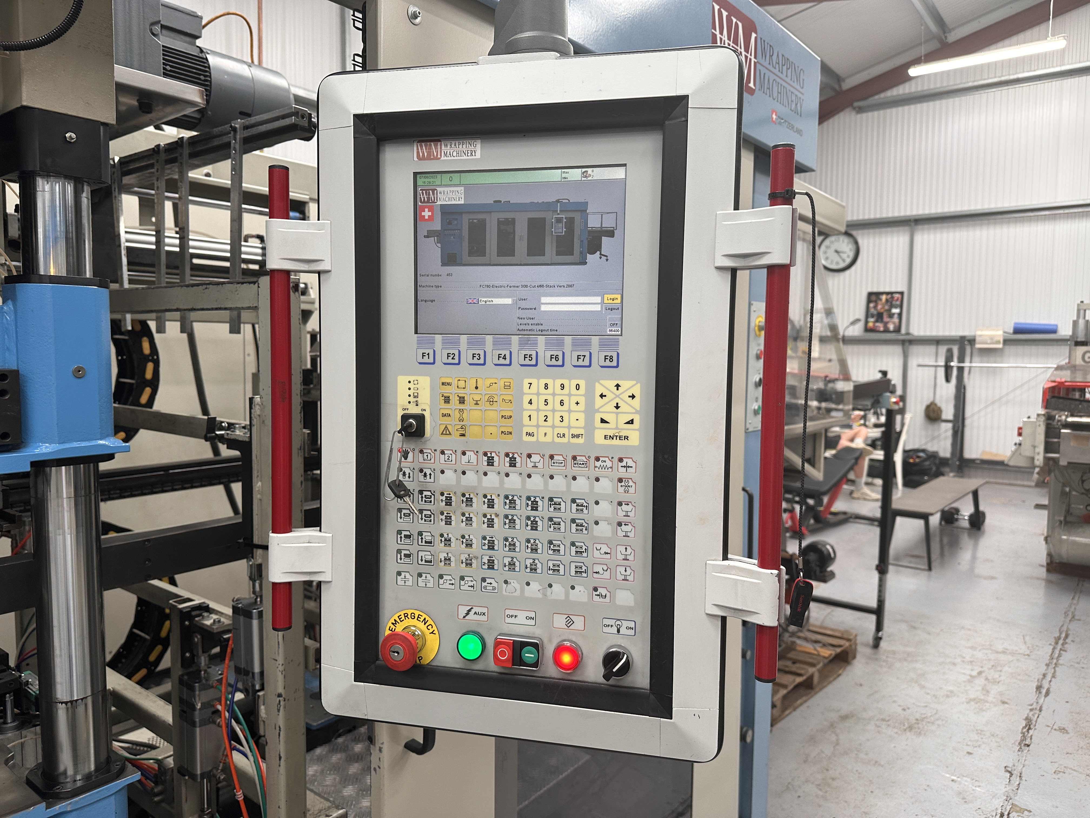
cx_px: 545
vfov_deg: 56.8
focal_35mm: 24
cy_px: 409
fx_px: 756
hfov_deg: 71.6
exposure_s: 1/100
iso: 100
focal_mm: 6.86
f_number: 1.78
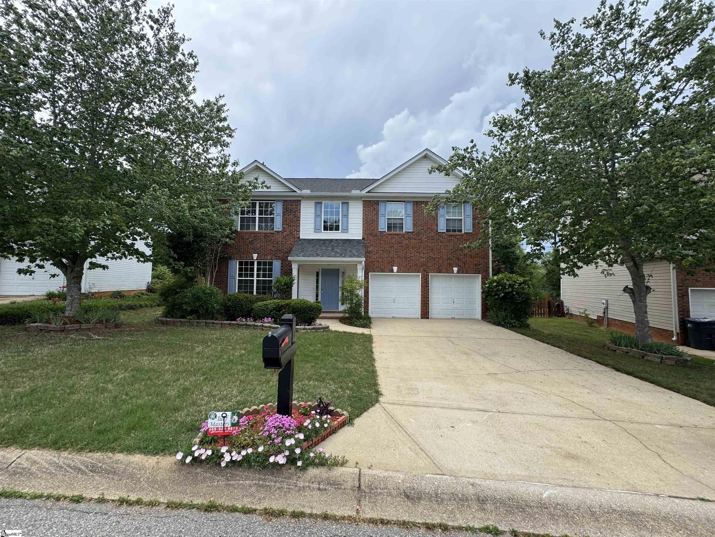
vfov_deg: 85.7
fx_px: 289
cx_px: 358
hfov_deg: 102.1
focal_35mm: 14
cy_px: 268
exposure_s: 1/720
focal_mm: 2.22
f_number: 2.2
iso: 50
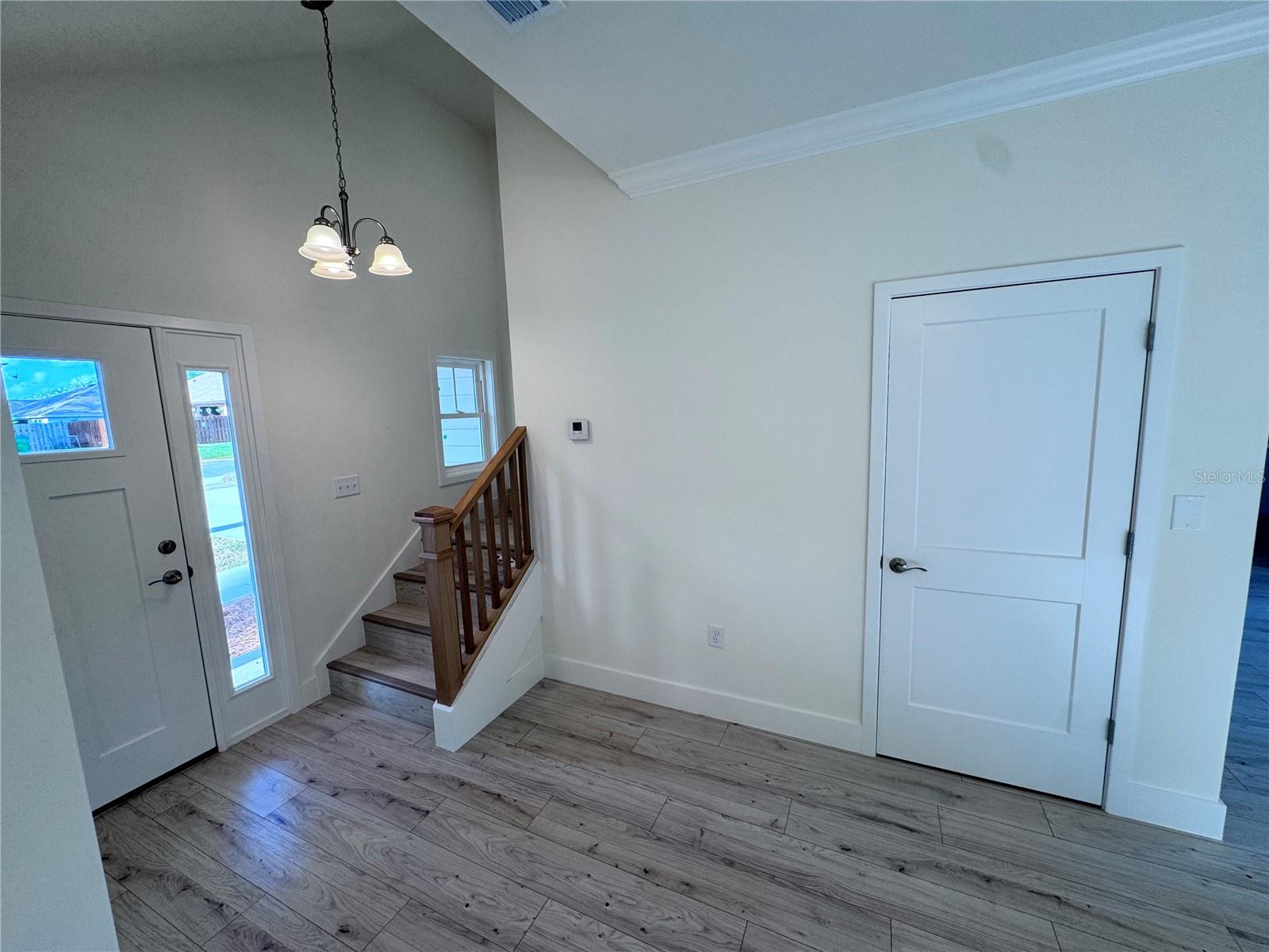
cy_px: 476
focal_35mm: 14
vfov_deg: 85.7
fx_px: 513
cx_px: 634
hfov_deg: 102.1
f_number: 2.2
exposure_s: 1/120
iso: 80
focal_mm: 2.22
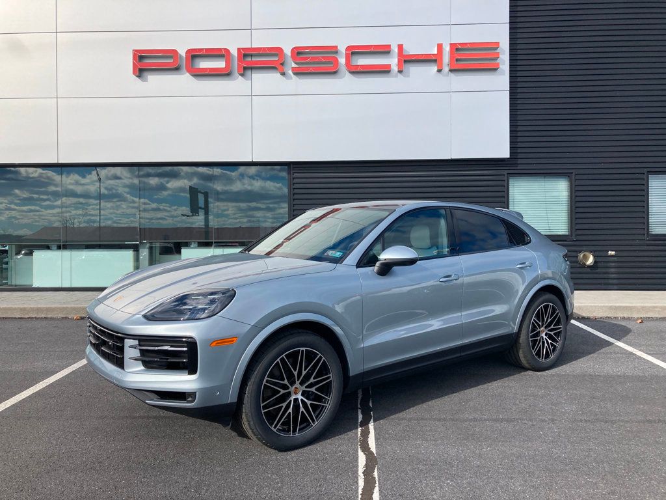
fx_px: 539
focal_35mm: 28
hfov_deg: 63.4
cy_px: 250
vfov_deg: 49.7
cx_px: 333
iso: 20
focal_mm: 3.99
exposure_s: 1/2288
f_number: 1.8
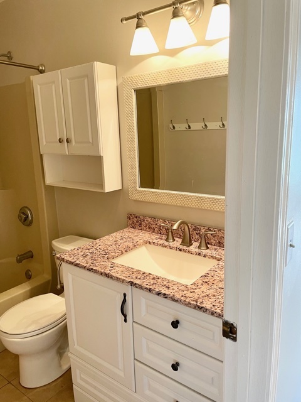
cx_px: 150
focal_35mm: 26
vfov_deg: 67.3
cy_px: 201
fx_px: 301
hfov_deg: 53.1
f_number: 1.6
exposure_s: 1/60
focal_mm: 4.2
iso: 125
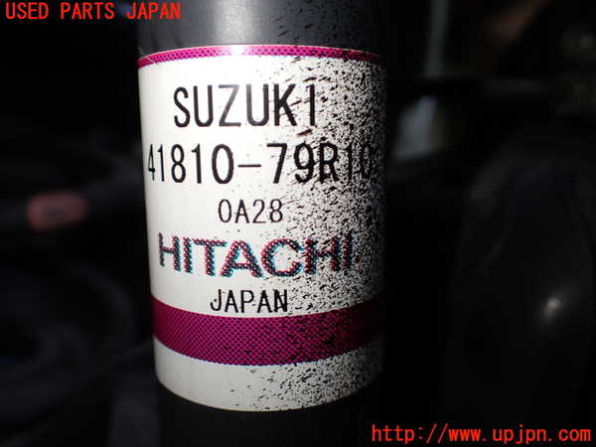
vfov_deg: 46.8
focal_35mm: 30
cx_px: 298
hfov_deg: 60.0
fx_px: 517
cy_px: 224
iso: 125
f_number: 2.3
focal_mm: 5.4
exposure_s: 1/125
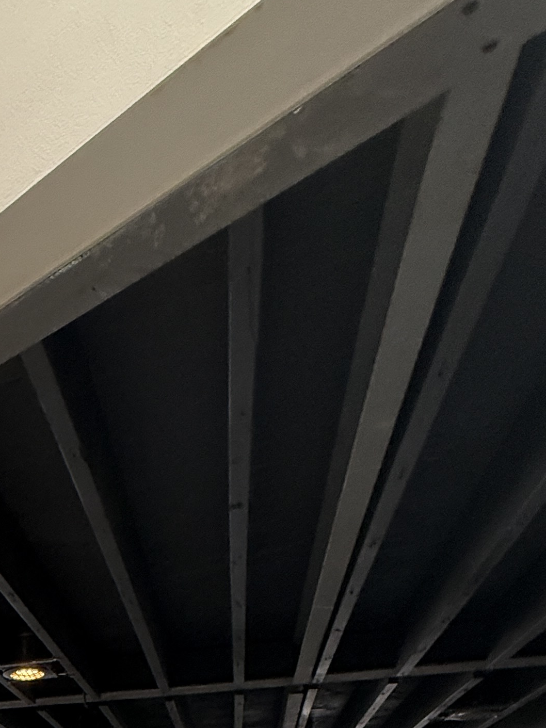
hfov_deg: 28.6
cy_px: 853
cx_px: -184
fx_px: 841
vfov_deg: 36.9
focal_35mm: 40
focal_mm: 2.22
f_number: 2.2
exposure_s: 1/99
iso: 250
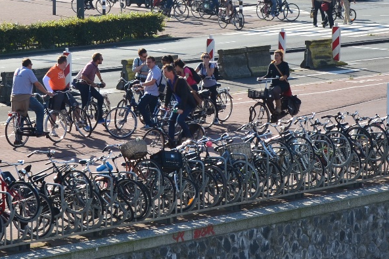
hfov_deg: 9.2
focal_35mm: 222
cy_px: -13
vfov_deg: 6.2
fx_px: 2403
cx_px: 133
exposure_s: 1/125
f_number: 11
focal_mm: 55
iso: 110
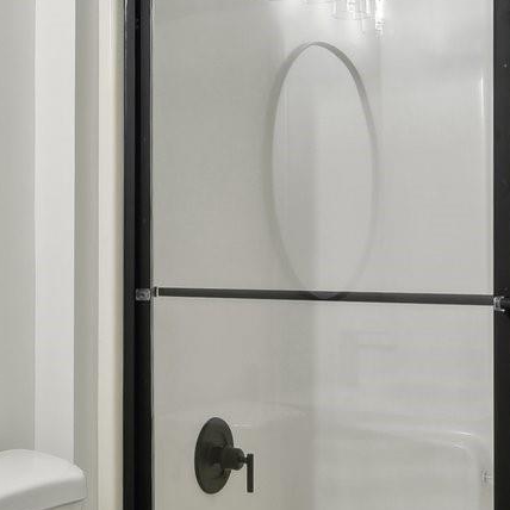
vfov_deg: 30.0
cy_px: 253
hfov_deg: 27.9
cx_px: -25
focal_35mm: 57
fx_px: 950
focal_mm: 14
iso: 200
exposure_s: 1/13
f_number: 8
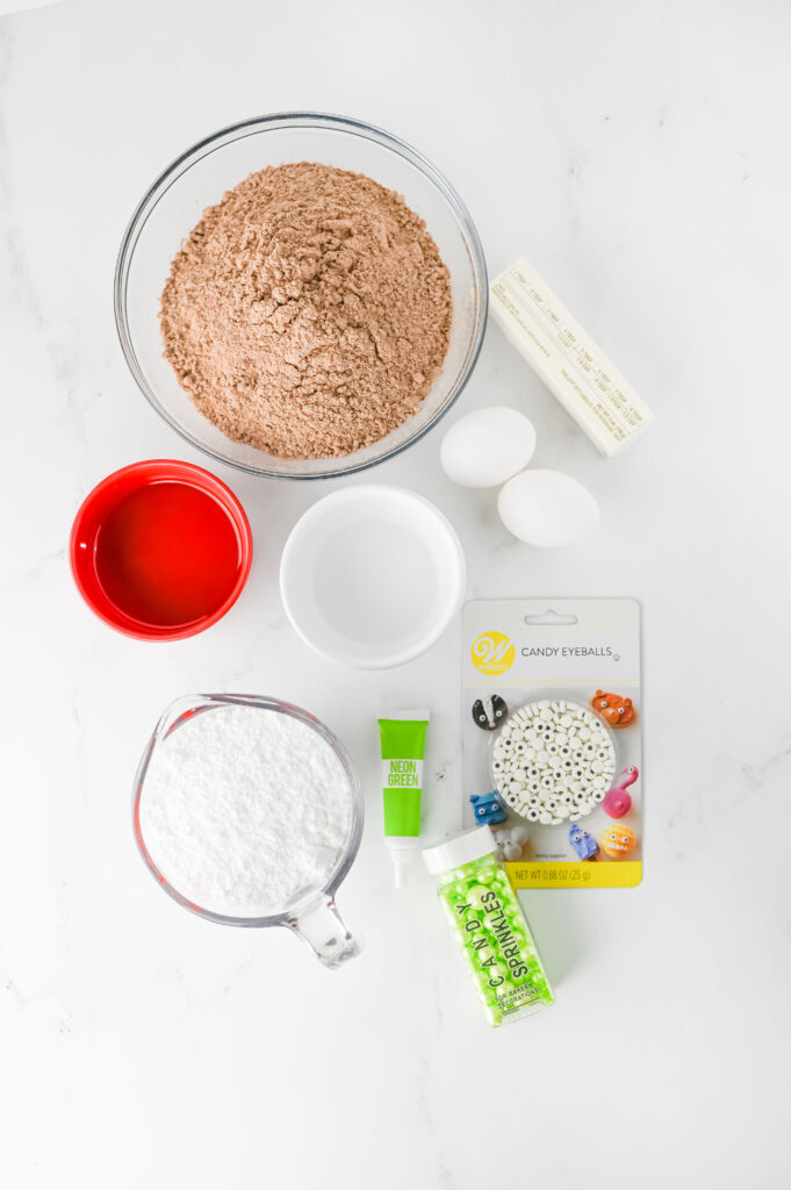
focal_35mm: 50
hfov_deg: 26.9
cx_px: 396
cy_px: 595
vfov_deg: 39.6
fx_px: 1651
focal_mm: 50
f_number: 3.5
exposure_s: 1/160
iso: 125
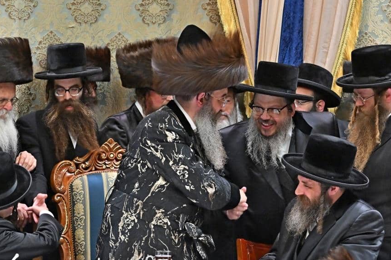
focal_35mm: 140
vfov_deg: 9.8
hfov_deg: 14.7
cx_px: 232
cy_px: 153
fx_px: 1520
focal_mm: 78
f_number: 4
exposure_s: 1/200
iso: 1600
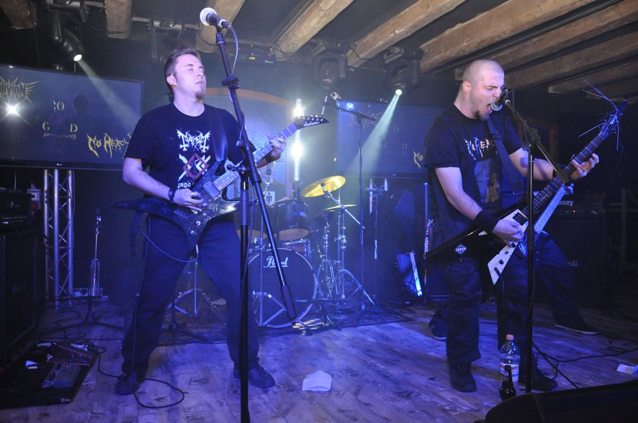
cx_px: 319
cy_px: 212
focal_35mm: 27
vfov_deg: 47.8
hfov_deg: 67.4
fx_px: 478
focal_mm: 18
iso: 2000
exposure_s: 1/250
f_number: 3.5
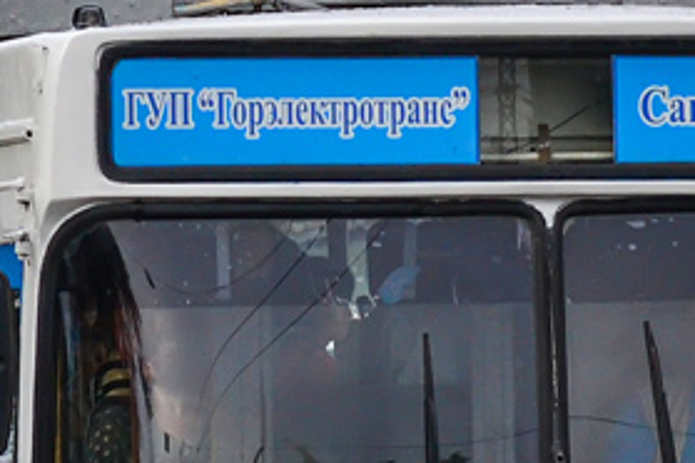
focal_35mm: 323
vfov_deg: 4.3
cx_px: 381
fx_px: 6235
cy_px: 286
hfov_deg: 6.4
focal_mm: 50
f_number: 6.3
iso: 400
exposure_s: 1/1000
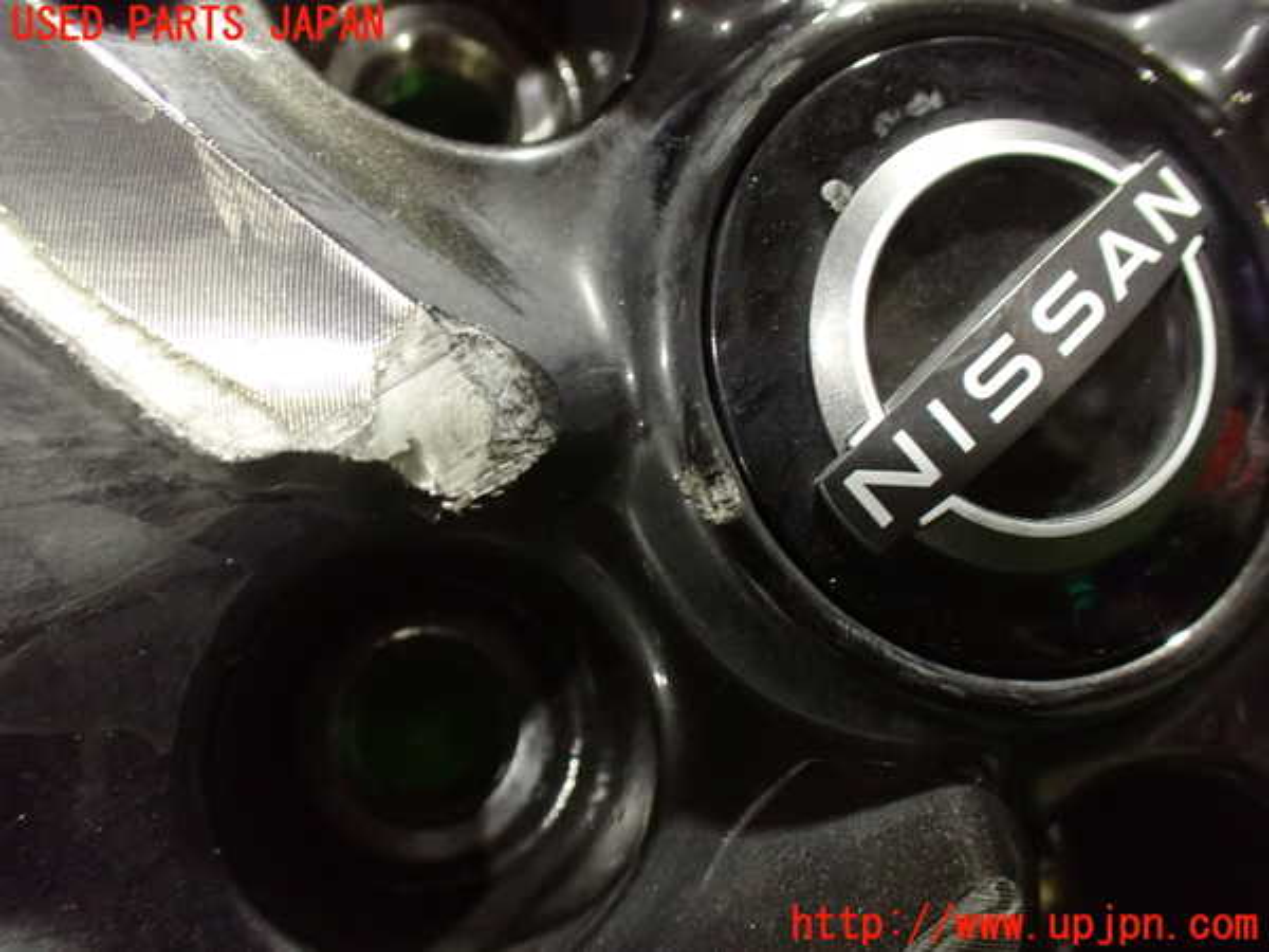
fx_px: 1100
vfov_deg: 46.8
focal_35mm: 30
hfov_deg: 60.0
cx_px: 634
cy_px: 476
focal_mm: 5.4
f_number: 2.3
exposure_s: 1/30
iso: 1250
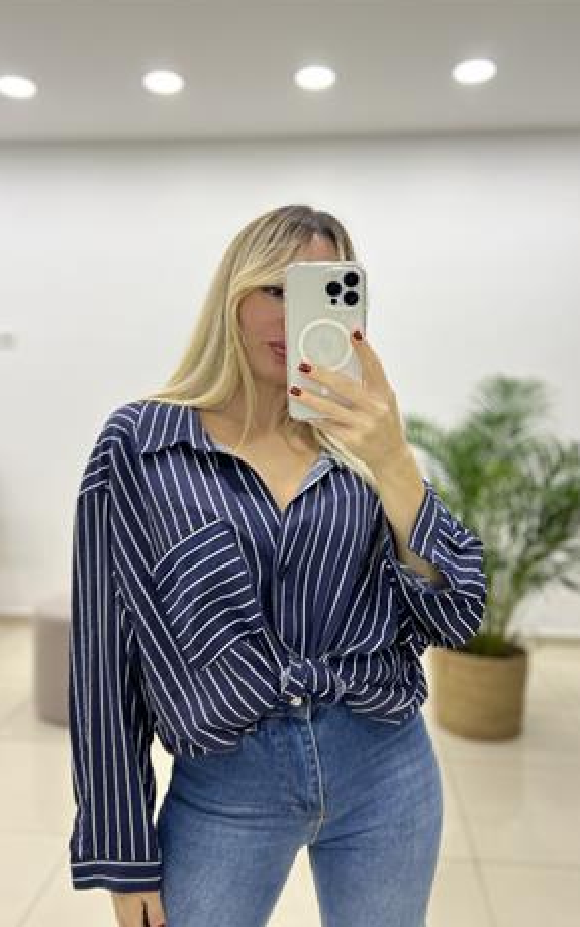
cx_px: 285
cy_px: 462
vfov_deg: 66.5
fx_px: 708
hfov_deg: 44.6
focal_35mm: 28
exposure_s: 1/100
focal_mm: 5.7
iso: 125
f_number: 1.5
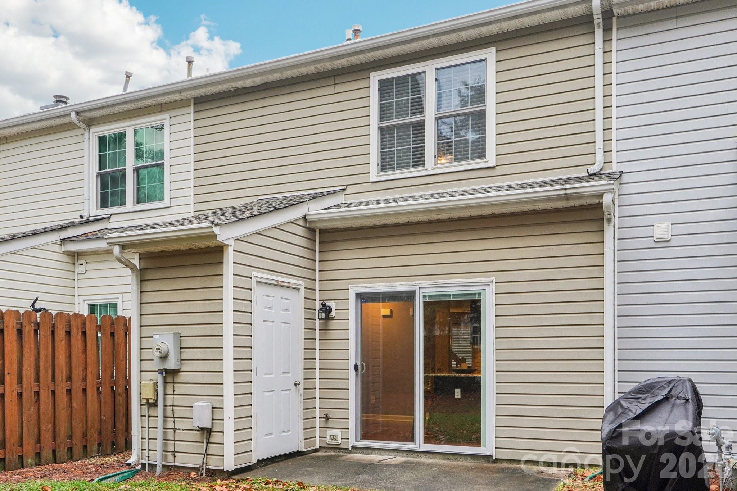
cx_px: 368
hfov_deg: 63.2
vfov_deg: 44.6
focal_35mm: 29
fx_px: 599
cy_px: 246
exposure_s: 1/15
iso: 400
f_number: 8
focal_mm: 19.5
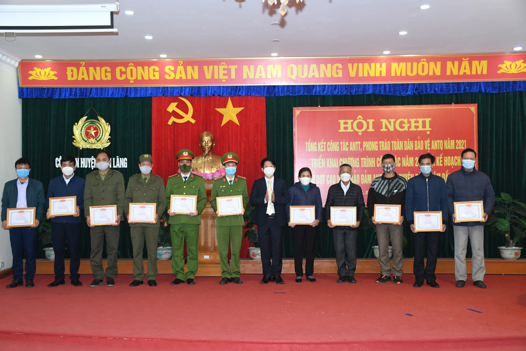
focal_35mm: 39
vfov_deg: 34.2
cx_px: 263
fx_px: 570
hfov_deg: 49.6
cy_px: 176
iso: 1600
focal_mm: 26
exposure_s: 1/200
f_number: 3.8
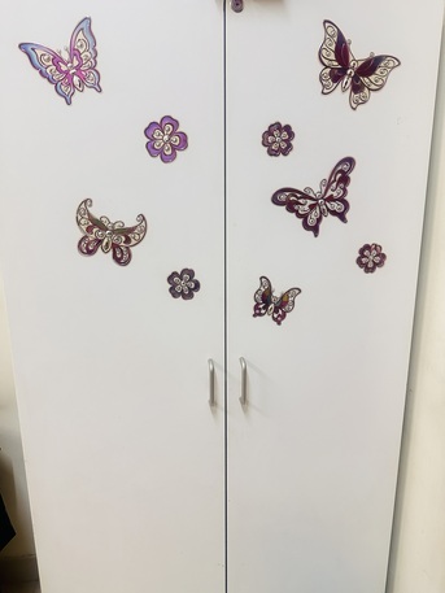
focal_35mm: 24
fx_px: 411
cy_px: 296
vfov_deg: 71.6
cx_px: 222
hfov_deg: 56.8
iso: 320
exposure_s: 1/60
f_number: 1.78
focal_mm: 6.86
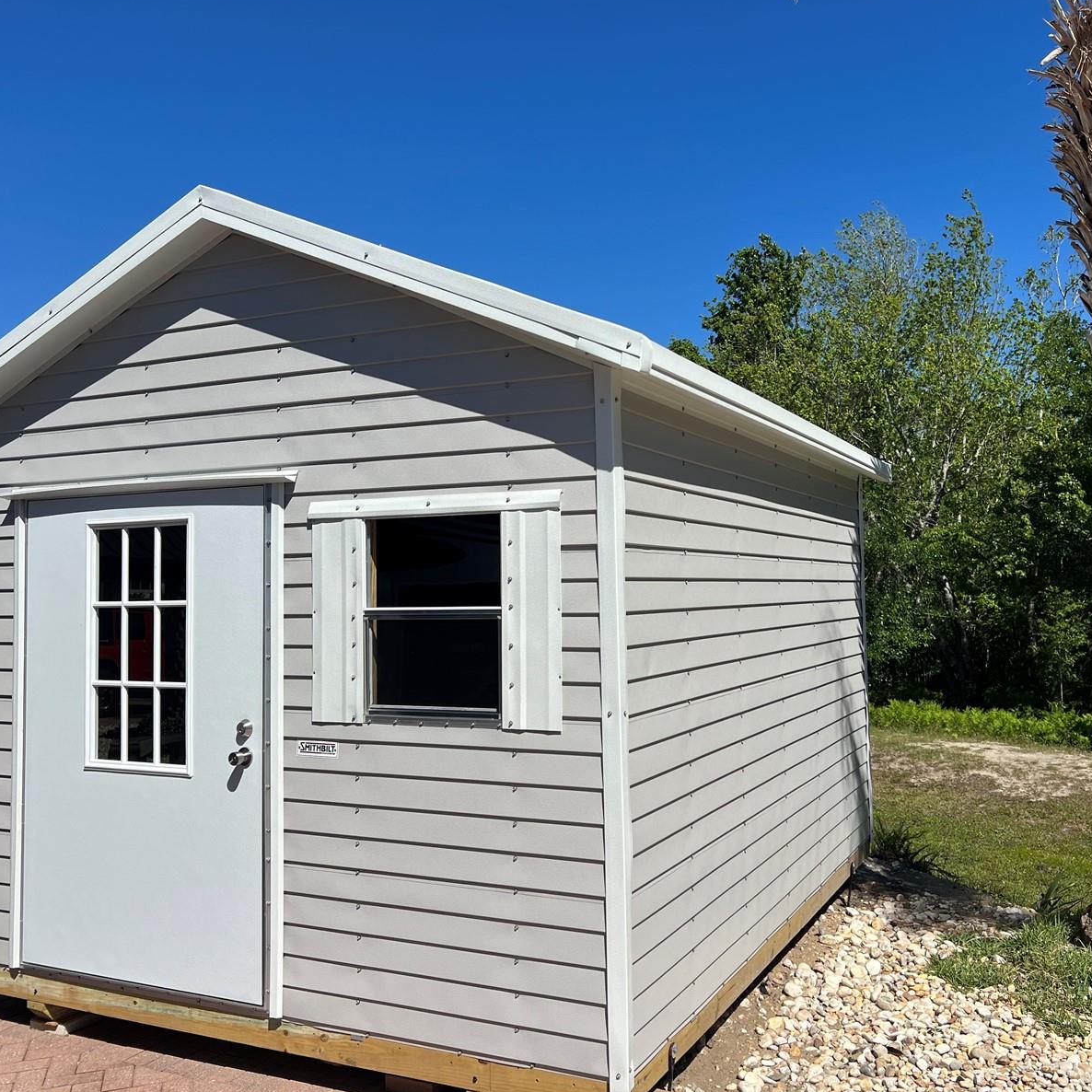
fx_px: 1106
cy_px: 541
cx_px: 600
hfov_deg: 52.4
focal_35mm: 31
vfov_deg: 52.5
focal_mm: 5.7
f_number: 1.5
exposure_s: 1/8696
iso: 50
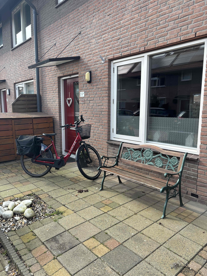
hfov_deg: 53.1
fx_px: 207
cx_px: 104
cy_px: 138
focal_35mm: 26
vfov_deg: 67.3
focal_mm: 5.96
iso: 50
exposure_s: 1/758
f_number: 1.6
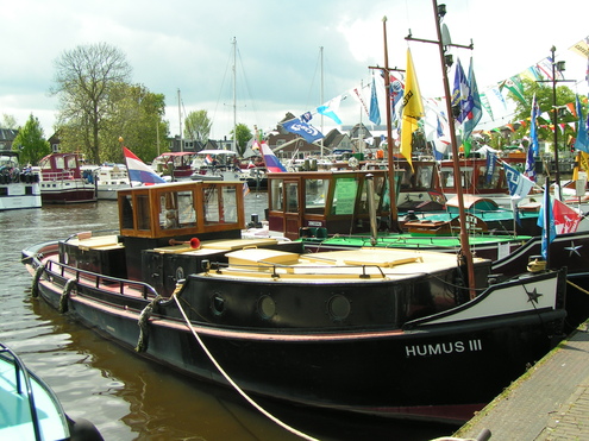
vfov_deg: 37.7
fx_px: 646
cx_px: 294
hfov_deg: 49.0
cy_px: 220
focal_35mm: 38
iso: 50
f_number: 5.6
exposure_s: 1/250
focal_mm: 5.8
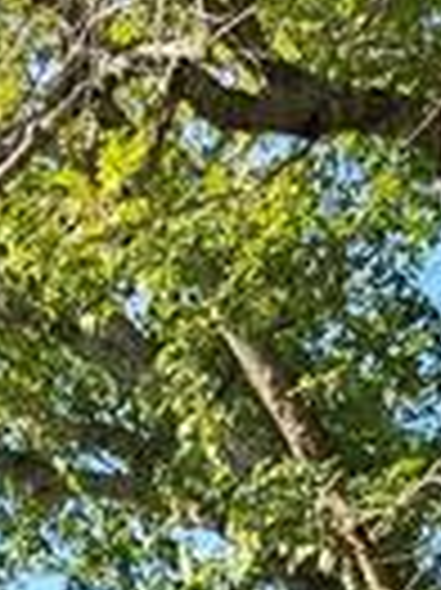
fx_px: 2297
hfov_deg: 11.0
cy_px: 1540
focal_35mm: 135
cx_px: 202
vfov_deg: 11.4
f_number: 1.8
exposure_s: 1/557
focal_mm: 5.4
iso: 25
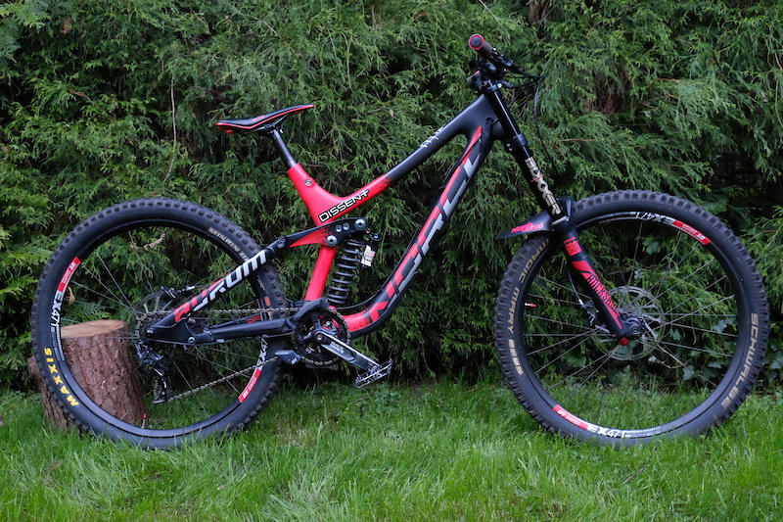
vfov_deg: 31.9
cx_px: 392
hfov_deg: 46.4
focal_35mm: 42
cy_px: 261
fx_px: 913
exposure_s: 1/210
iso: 6400
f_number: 5.6
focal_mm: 27.7
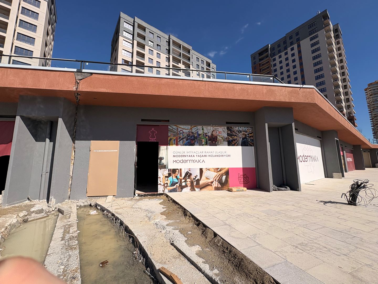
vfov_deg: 85.7
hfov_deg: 102.1
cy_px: 142
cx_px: 189
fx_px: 153
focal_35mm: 14
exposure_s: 1/3717
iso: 50
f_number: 2.2
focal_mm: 2.22
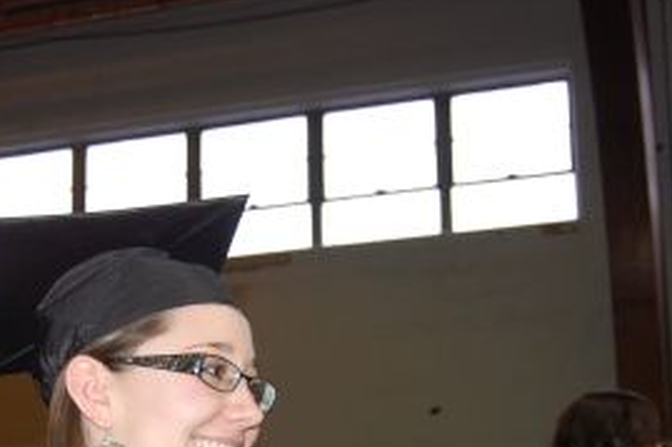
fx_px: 1533
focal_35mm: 82
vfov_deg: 16.2
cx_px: 212
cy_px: 474
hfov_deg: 24.6
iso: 400
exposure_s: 1/60
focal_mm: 23
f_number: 3.8
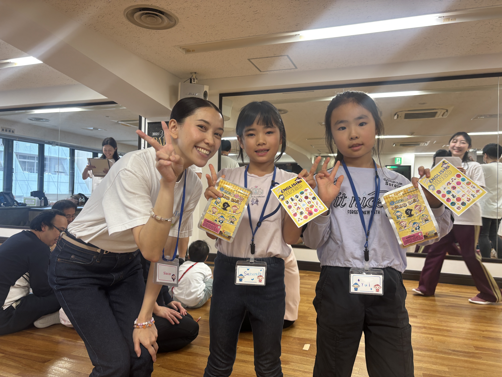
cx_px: 251
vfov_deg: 53.1
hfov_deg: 67.3
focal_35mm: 26
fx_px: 377
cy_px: 188
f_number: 1.6
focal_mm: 5.96
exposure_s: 1/50
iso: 80
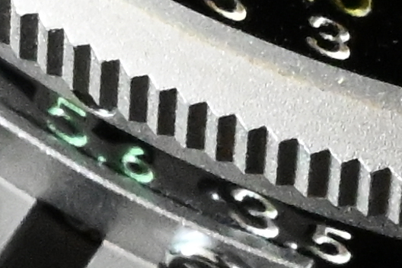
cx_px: 197
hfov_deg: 19.3
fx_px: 1184
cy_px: 114
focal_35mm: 106
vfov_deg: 12.9
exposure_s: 1/8
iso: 6400
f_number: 16
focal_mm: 70
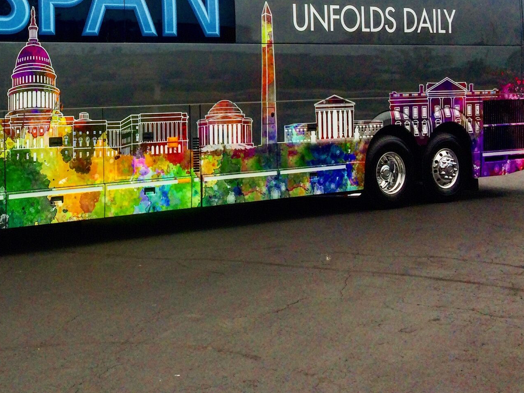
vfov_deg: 24.8
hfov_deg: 32.1
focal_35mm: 58
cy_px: 76
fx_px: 878
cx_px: 86
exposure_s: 1/695
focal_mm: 4.15
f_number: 2.2
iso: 32
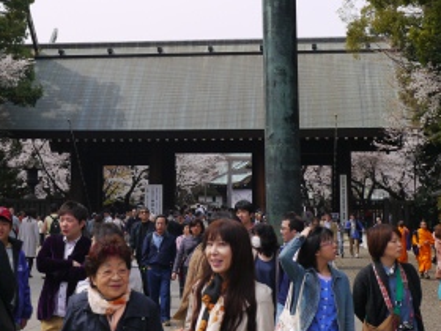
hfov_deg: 24.2
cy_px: 74
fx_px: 1019
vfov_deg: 18.3
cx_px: 126
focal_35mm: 80
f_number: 9
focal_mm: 25
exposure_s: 1/320
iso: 160
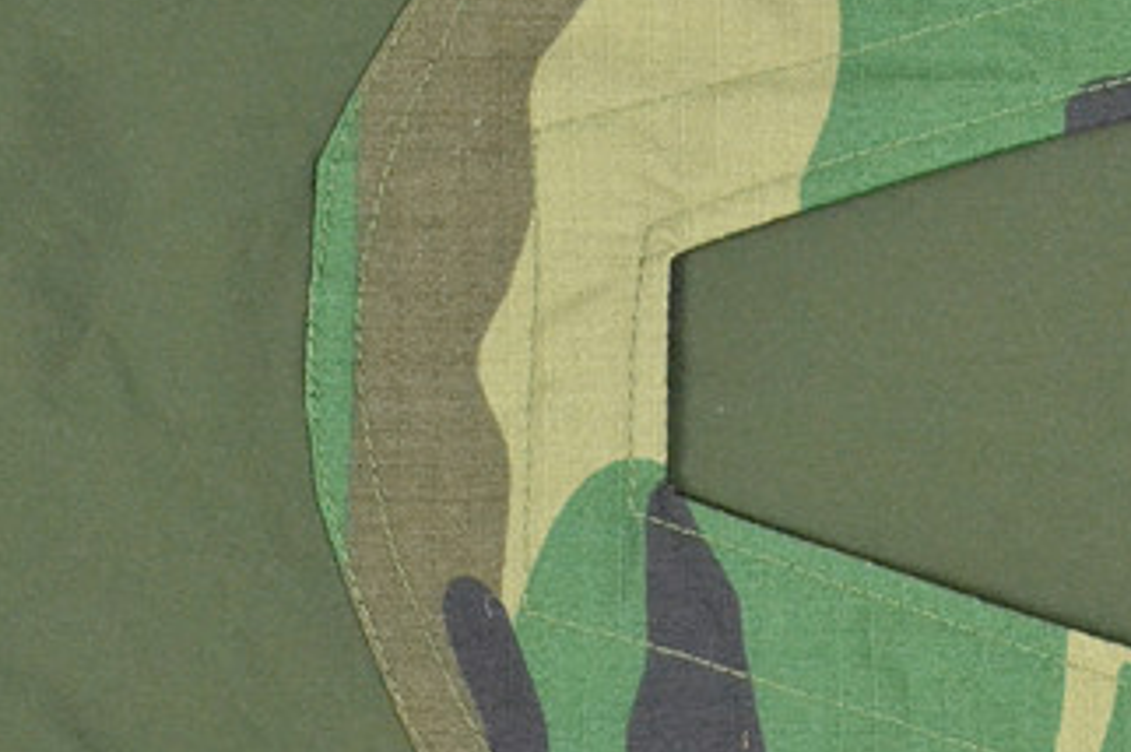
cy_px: 318
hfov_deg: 20.5
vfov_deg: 14.1
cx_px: 1061
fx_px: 3044
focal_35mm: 97
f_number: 8
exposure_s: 1/80
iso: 3200
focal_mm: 26
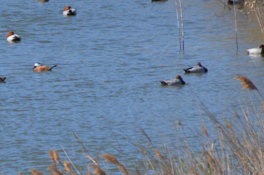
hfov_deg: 2.9
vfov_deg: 1.9
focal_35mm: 711
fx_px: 5203
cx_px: 137
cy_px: 78
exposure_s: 1/5000
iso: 2500
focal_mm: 300
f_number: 9
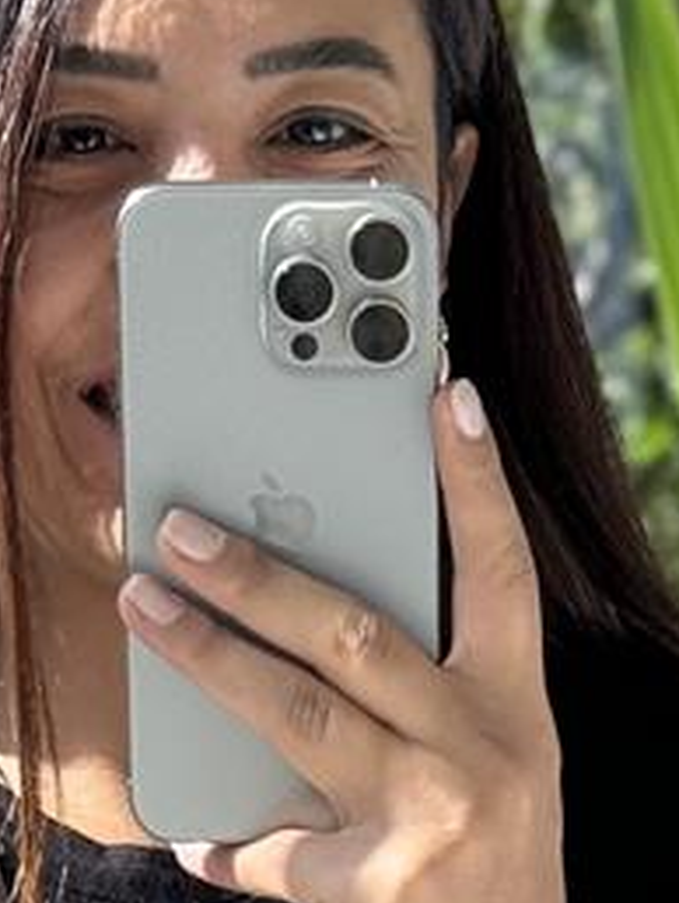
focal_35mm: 248
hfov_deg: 6.0
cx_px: 438
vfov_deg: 7.6
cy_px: 1843
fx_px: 6475
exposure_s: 1/372
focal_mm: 6.76
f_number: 1.78
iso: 64
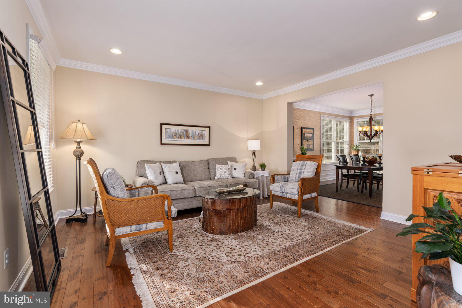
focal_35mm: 16
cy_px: 154
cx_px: 231
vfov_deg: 73.7
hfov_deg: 96.7
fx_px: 205
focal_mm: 16
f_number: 7.1
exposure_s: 1/2.5
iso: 320
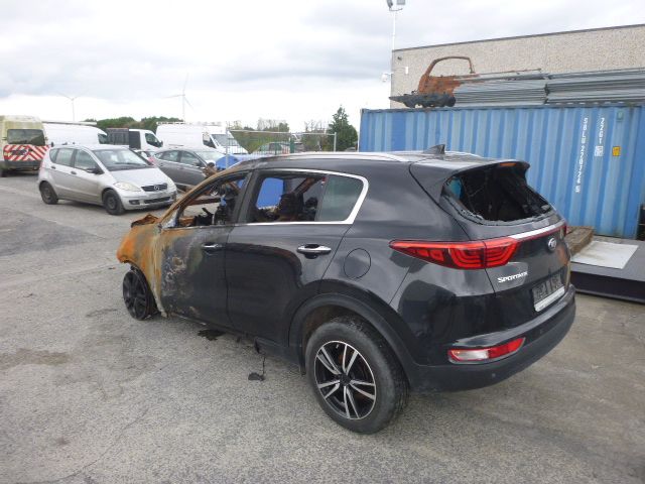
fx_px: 466
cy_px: 242
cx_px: 322
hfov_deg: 69.4
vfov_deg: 54.9
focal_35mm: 25
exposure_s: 1/60
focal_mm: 4.5
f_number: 3.9
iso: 125
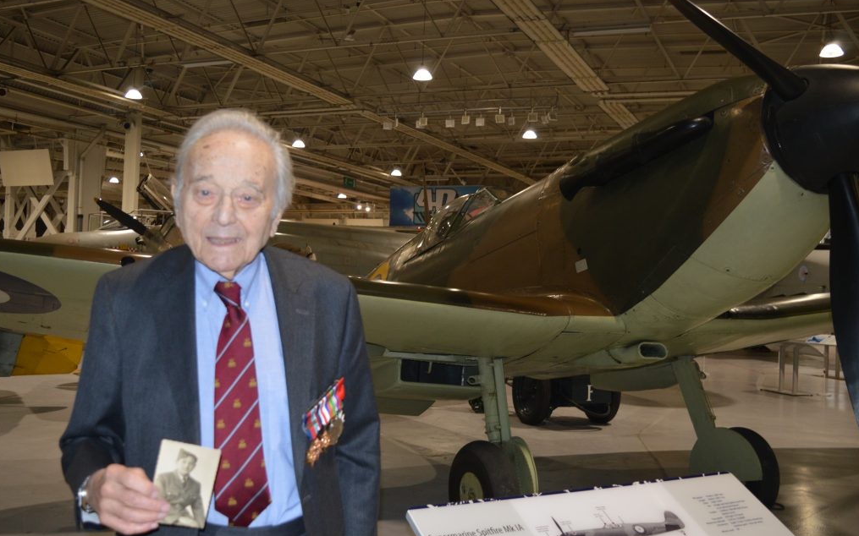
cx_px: 427
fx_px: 866
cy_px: 278
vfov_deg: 34.4
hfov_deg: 52.8
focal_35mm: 37
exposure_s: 1/60
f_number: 4
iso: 640
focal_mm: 24
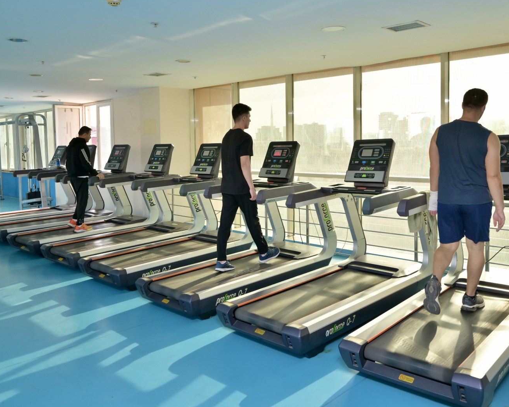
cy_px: 200
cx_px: 265
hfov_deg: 62.2
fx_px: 422
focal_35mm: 28
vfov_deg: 51.5
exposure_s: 1/200
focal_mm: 24
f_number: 5.6
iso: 400
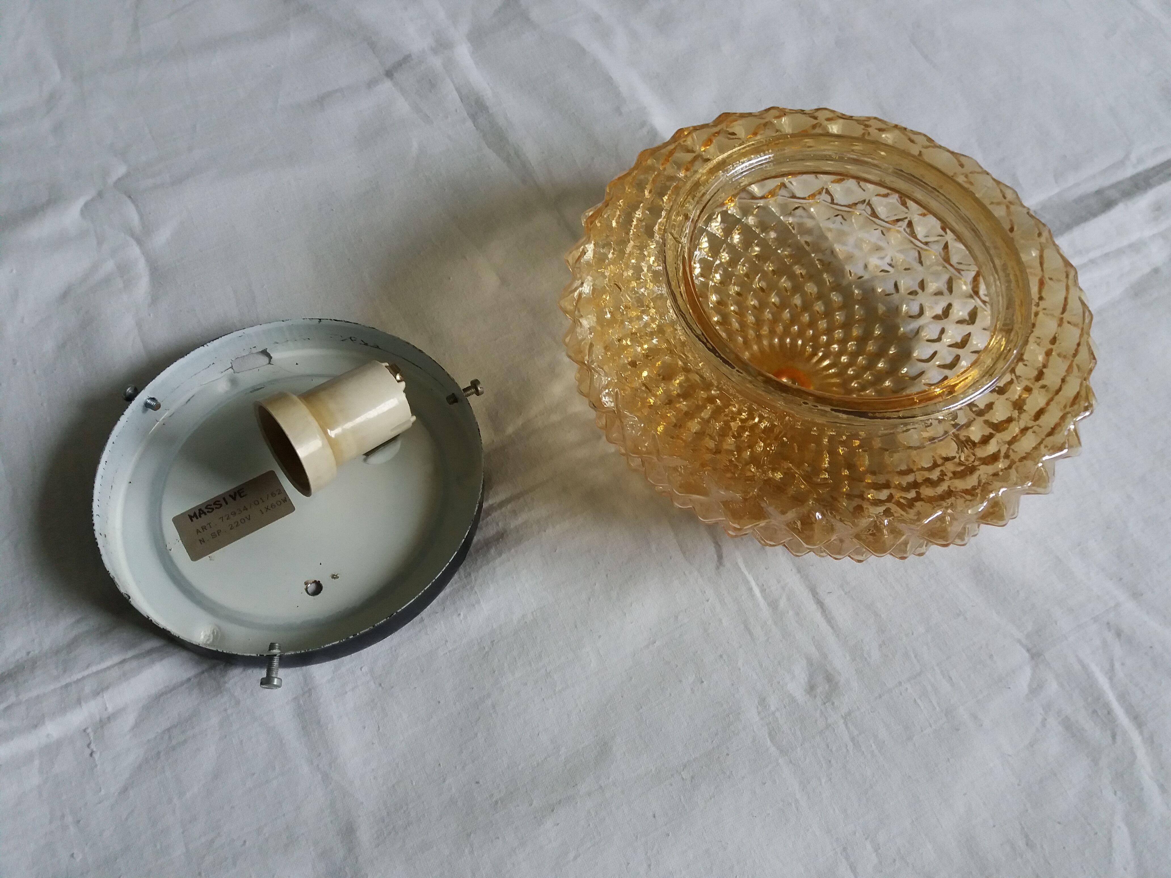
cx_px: 586
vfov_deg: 49.7
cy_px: 439
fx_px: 947
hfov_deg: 63.4
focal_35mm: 28
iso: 160
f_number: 1.9
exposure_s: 1/25
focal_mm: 3.7
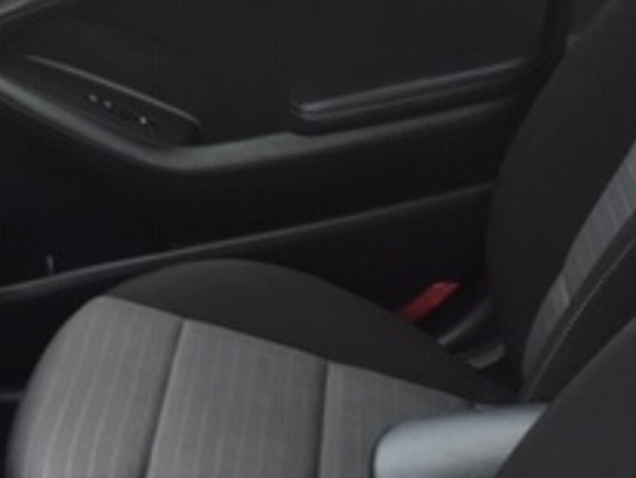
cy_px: 342
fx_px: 1655
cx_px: 93
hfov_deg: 21.4
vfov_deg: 16.4
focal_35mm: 90
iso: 25
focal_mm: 4.15
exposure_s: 1/120
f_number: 2.2
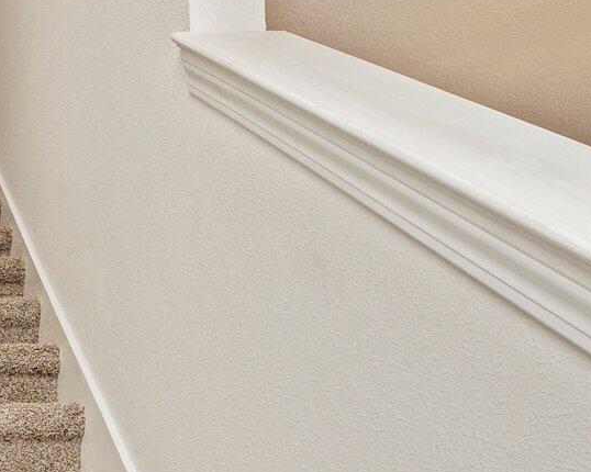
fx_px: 874
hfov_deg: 30.7
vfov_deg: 27.3
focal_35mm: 50
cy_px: 541
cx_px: -144
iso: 320
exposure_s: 1/60
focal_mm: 14
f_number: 9
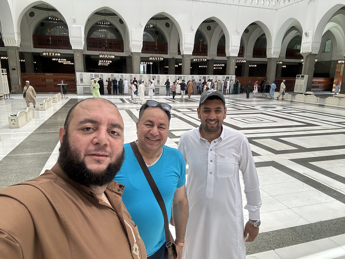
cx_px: 172
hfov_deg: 73.9
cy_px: 130
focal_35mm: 23
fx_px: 229
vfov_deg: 58.9
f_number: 1.9
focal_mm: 2.69
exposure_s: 1/167
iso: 25
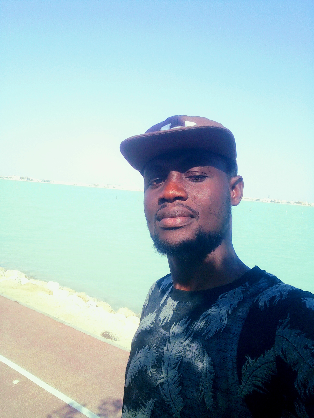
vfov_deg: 56.8
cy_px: 209
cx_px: 157
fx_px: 387
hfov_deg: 44.2
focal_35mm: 32
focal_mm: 2.66
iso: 50
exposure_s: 1/833
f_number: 2
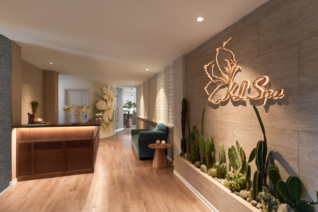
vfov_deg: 70.5
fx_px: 150
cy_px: 106
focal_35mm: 17
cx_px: 159
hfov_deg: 93.3
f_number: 7.1
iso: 320
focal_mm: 17
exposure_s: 1/6
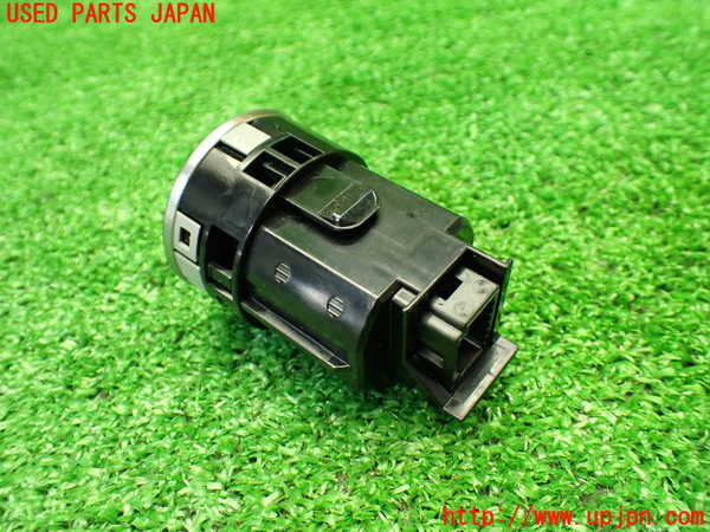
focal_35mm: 30
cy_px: 266
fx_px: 615
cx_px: 355
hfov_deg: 60.0
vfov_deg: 46.8
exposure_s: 1/80
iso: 800
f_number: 2.3
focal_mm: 5.4
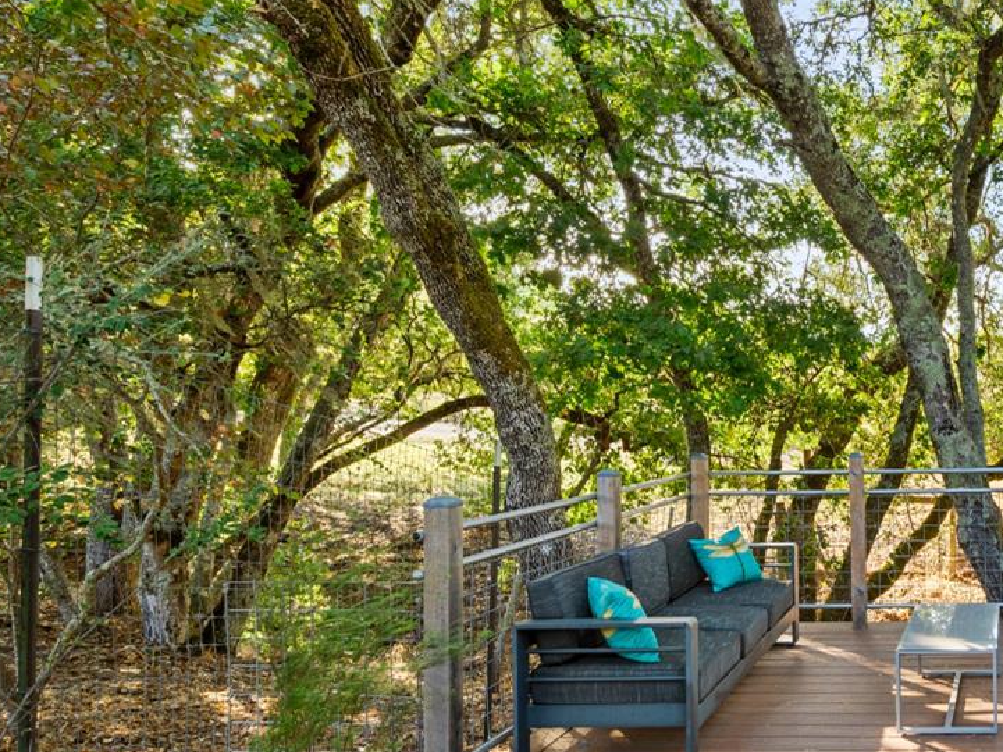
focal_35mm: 28
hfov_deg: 51.9
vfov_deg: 49.7
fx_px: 811
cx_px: 984
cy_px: 414
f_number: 8
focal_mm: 14
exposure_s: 1/40
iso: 100
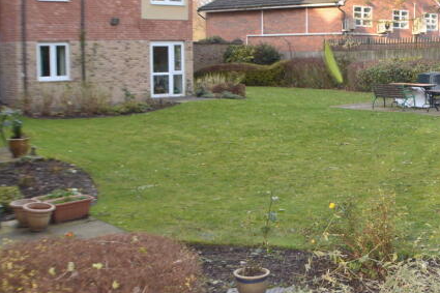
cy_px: 99
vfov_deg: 20.8
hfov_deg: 29.7
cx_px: 395
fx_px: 794
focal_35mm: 65
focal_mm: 18
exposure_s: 1/200
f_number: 4
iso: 100
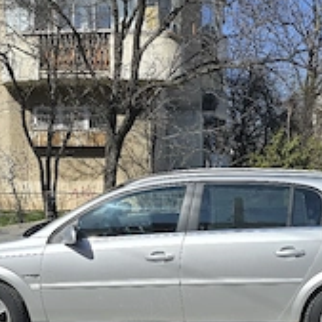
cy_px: 191
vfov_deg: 35.3
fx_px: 505
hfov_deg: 35.3
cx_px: 181
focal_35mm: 48
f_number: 1.7
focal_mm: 6.3
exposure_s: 1/1111
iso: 12
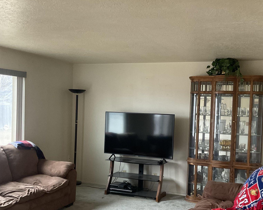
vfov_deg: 34.8
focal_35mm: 43
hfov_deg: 42.8
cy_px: 121
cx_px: 149
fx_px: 335
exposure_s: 1/60
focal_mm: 3
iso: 200
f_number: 1.8
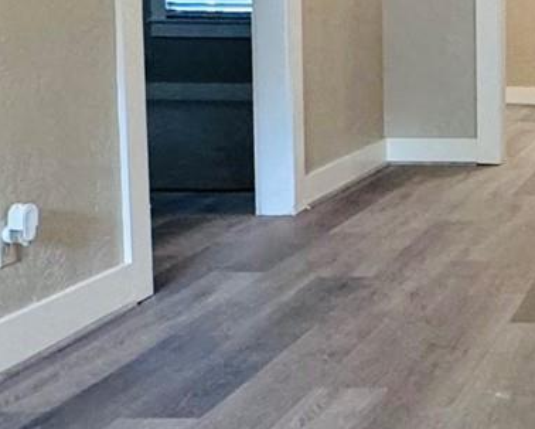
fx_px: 1173
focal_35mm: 74
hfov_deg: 22.0
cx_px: 767
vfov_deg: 20.5
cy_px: 89
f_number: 2.2
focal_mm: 2.22
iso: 320
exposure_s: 1/120
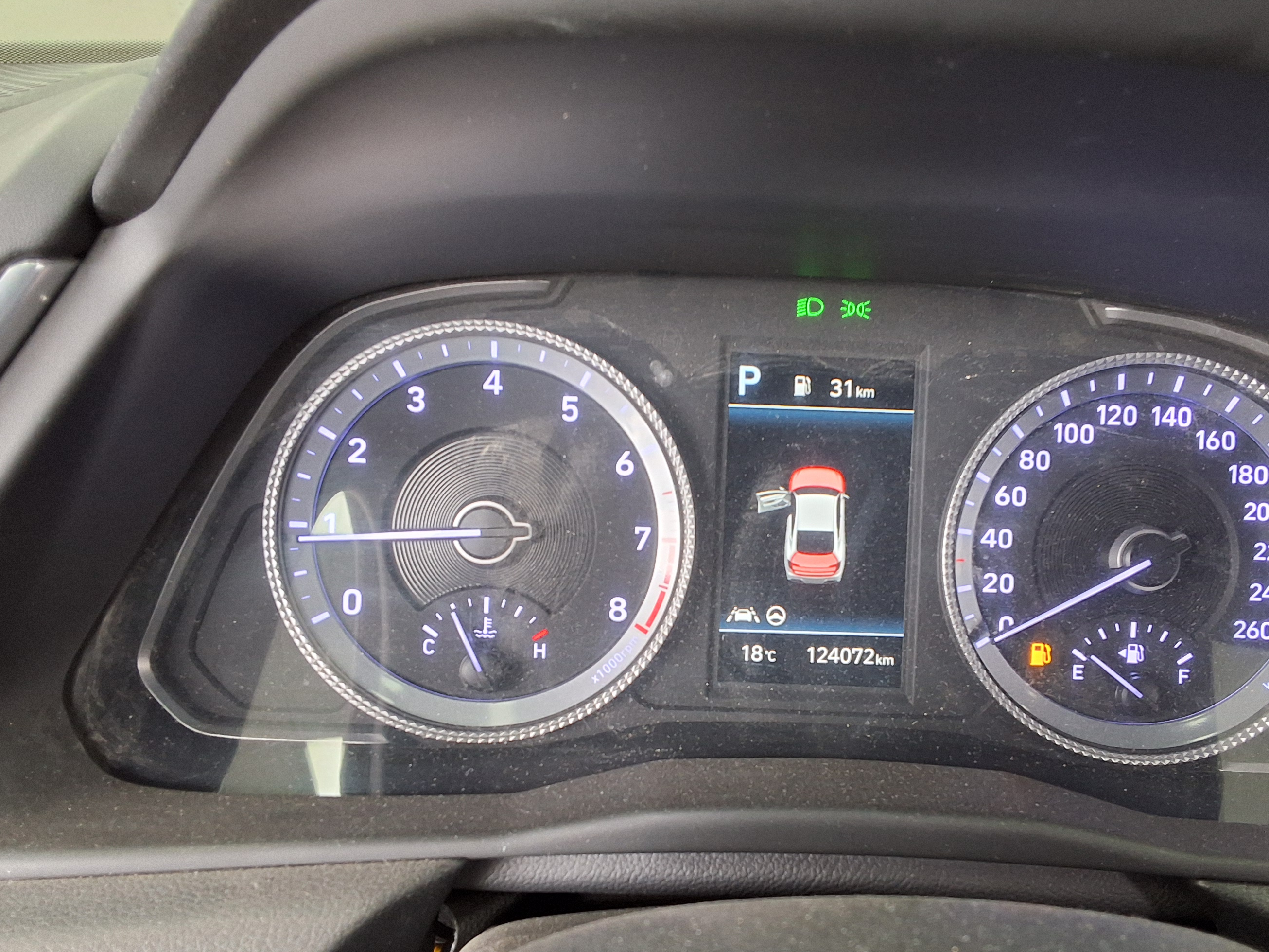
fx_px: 1283
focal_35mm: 35
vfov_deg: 40.7
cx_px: 739
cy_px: 519
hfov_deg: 52.4
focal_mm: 2.91
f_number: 1.9
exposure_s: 1/30
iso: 200
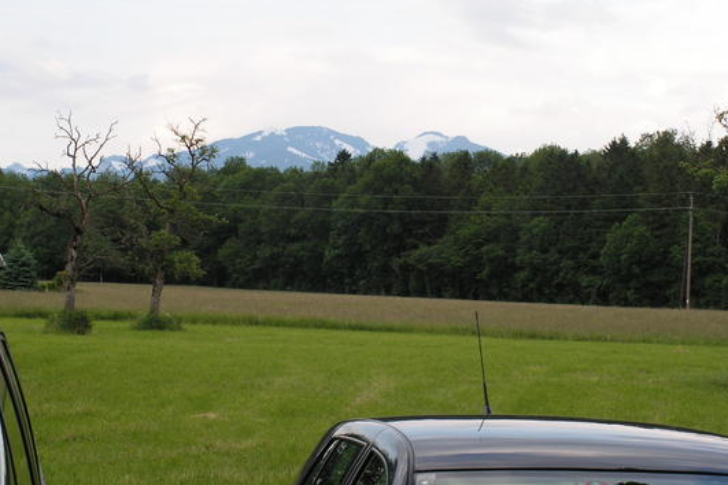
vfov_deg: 14.6
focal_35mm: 94
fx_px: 1901
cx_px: 355
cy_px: 258
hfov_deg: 21.7
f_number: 4.8
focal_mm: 13.4
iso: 50
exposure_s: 1/80
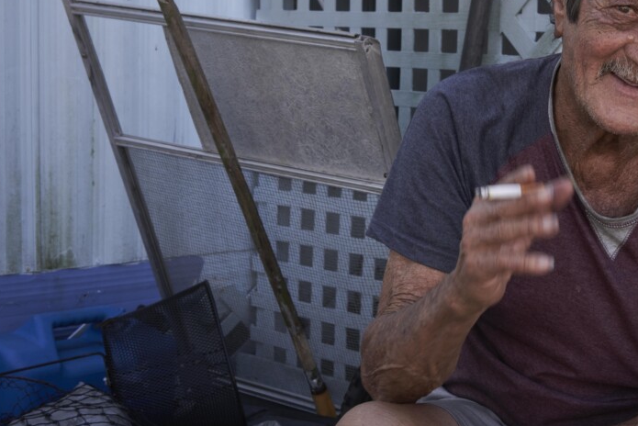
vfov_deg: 16.9
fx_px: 1436
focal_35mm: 81
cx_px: 456
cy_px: 169
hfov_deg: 24.8
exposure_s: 1/125
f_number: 13
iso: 500
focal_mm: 55
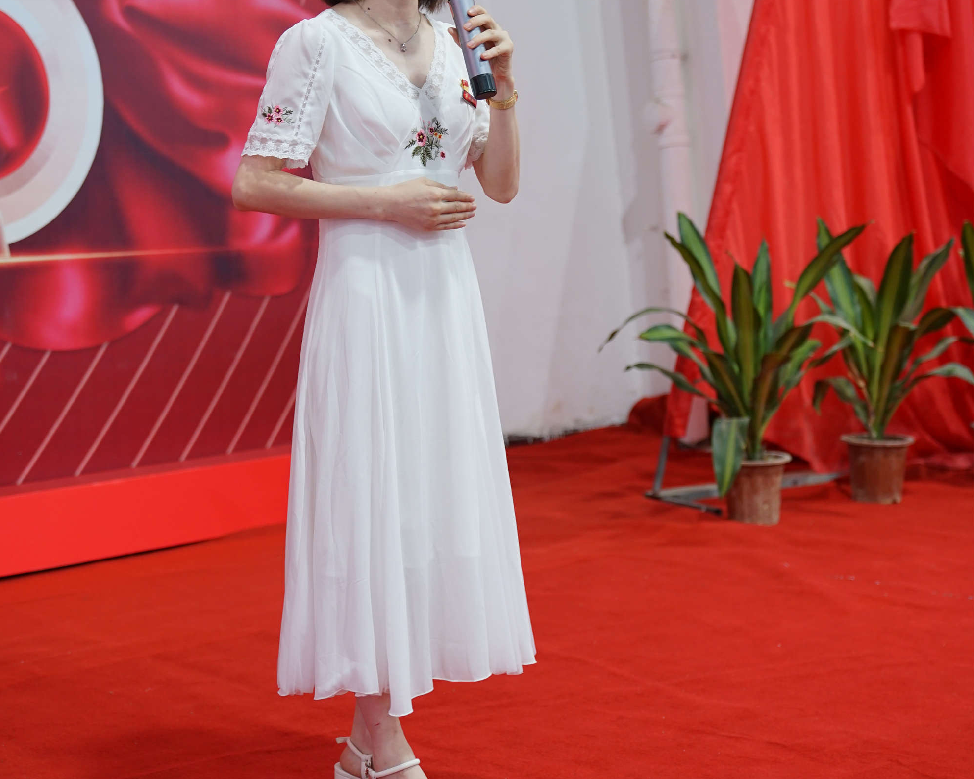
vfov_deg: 22.3
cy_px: 226
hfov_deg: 27.9
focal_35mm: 68
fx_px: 1960
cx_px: 485
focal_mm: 48
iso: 400
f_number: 2.8
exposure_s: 1/60
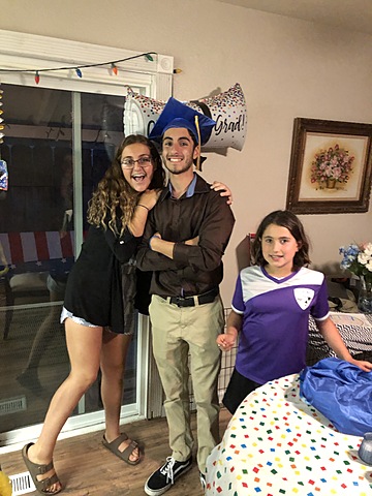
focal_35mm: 28
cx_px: 186
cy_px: 248
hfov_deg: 49.7
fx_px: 401
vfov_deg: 63.4
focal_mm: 3.99
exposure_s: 1/5
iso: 100
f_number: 1.8
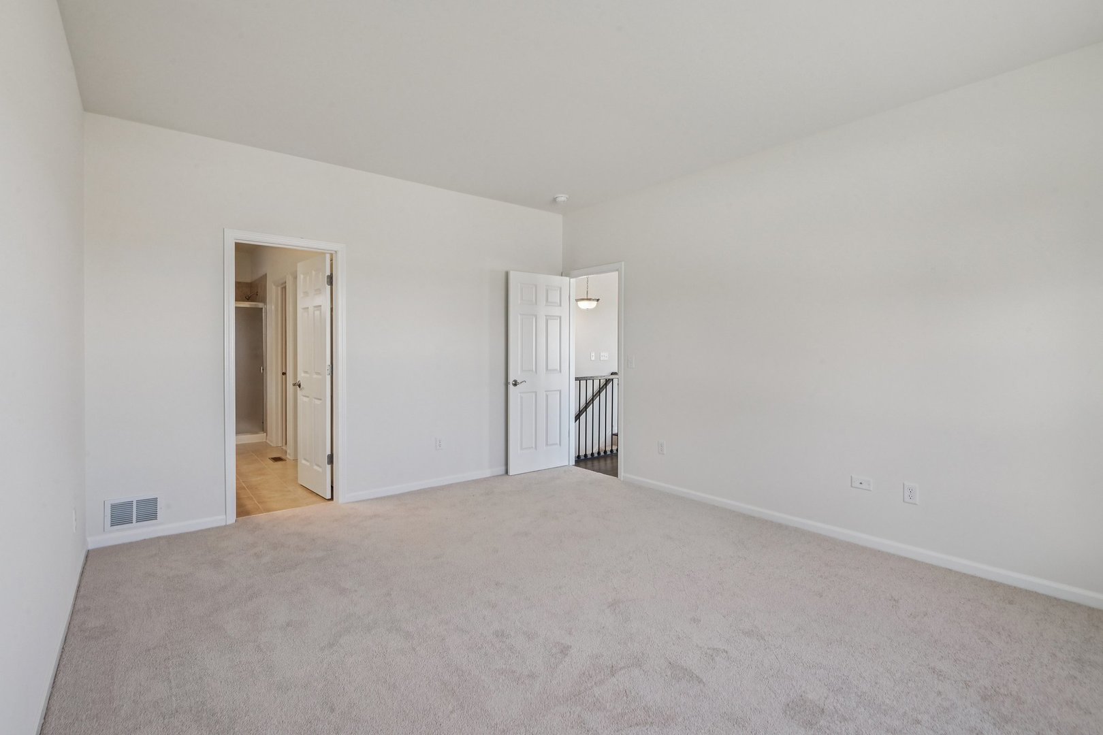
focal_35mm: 16
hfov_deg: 96.7
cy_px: 368
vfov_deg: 73.7
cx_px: 552
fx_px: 490
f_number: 13
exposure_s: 1/20
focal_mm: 16
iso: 400
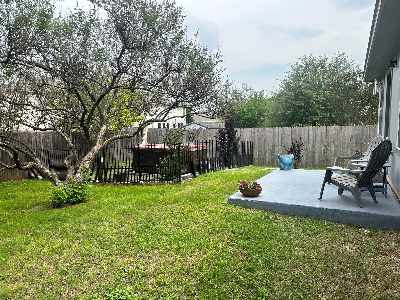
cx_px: 200
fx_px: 277
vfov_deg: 56.8
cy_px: 150
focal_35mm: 24
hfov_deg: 71.6
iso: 80
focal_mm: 6.86
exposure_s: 1/1880
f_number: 1.78
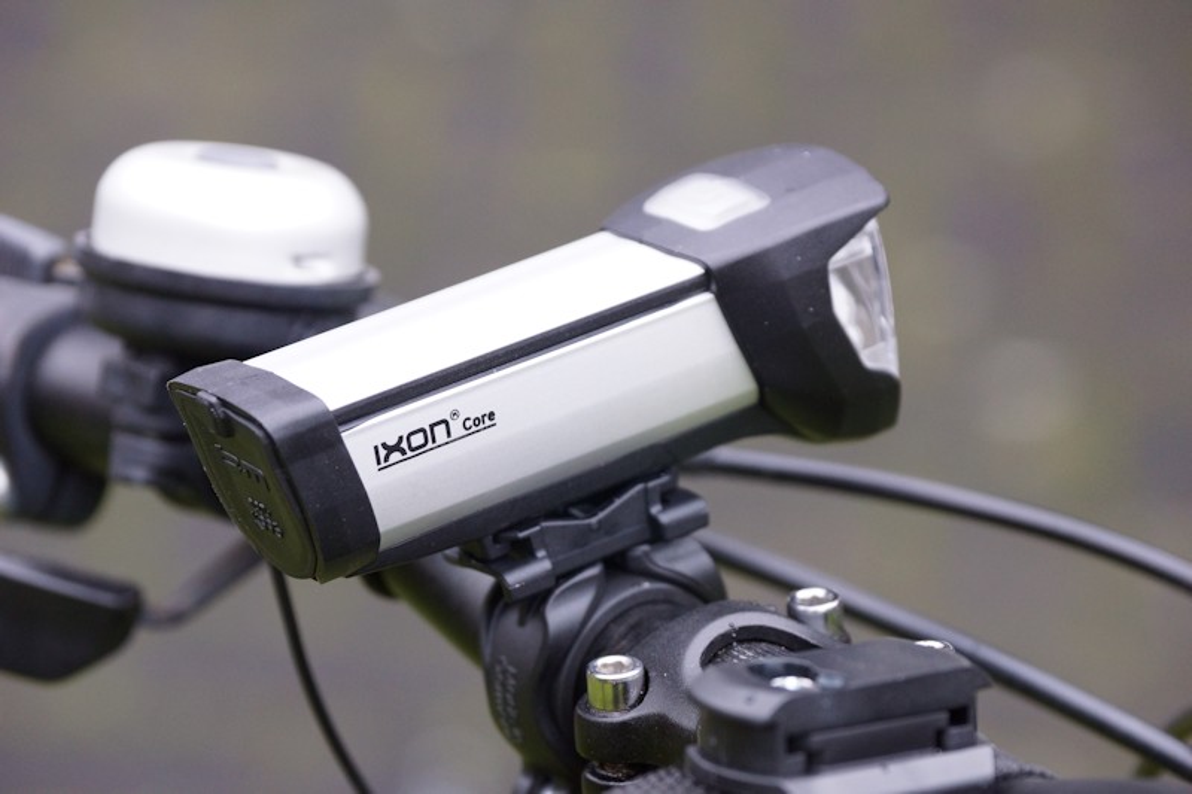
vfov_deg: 6.8
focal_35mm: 202
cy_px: 397
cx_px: 596
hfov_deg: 10.2
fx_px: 6703
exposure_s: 1/60
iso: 800
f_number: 5.6
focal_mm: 135
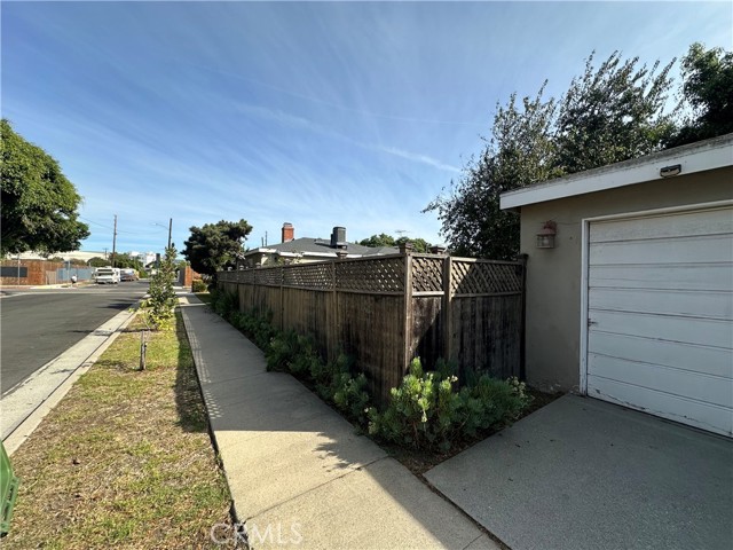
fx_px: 296
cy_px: 275
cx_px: 366
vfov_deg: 85.7
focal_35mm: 14
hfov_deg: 102.1
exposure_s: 1/1435
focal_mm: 2.22
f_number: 2.2
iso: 50
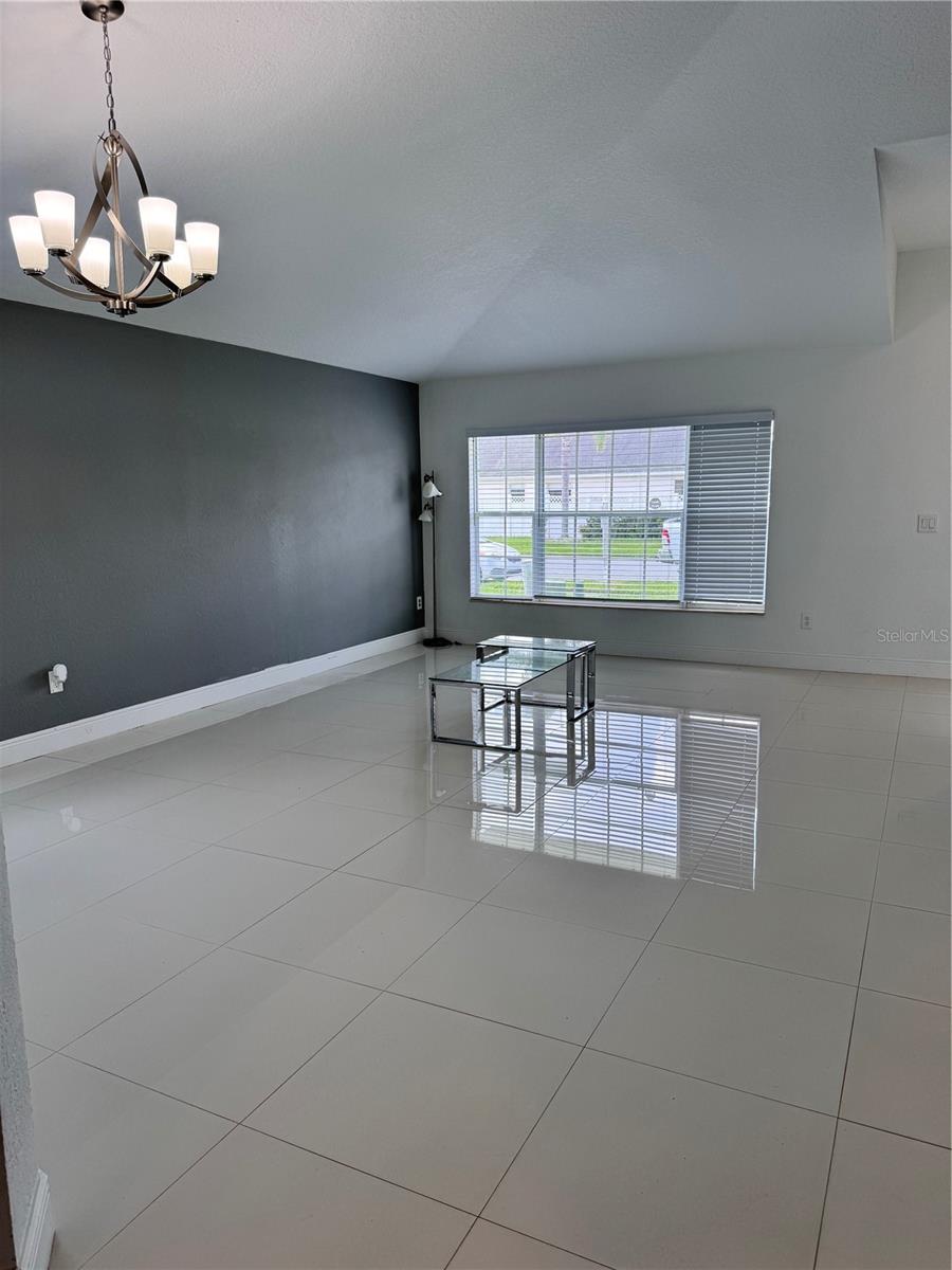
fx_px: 880
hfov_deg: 56.8
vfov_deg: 71.6
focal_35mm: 24
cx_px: 476
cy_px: 635
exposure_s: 1/180
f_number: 1.78
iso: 64
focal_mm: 6.76
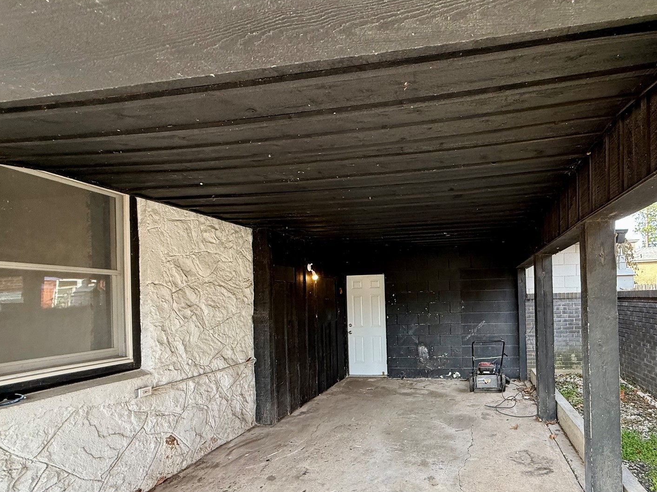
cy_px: 298
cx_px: 424
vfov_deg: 67.9
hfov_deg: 82.5
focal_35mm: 19
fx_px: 361
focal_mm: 2.22
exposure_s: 1/99
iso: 125
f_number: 2.2
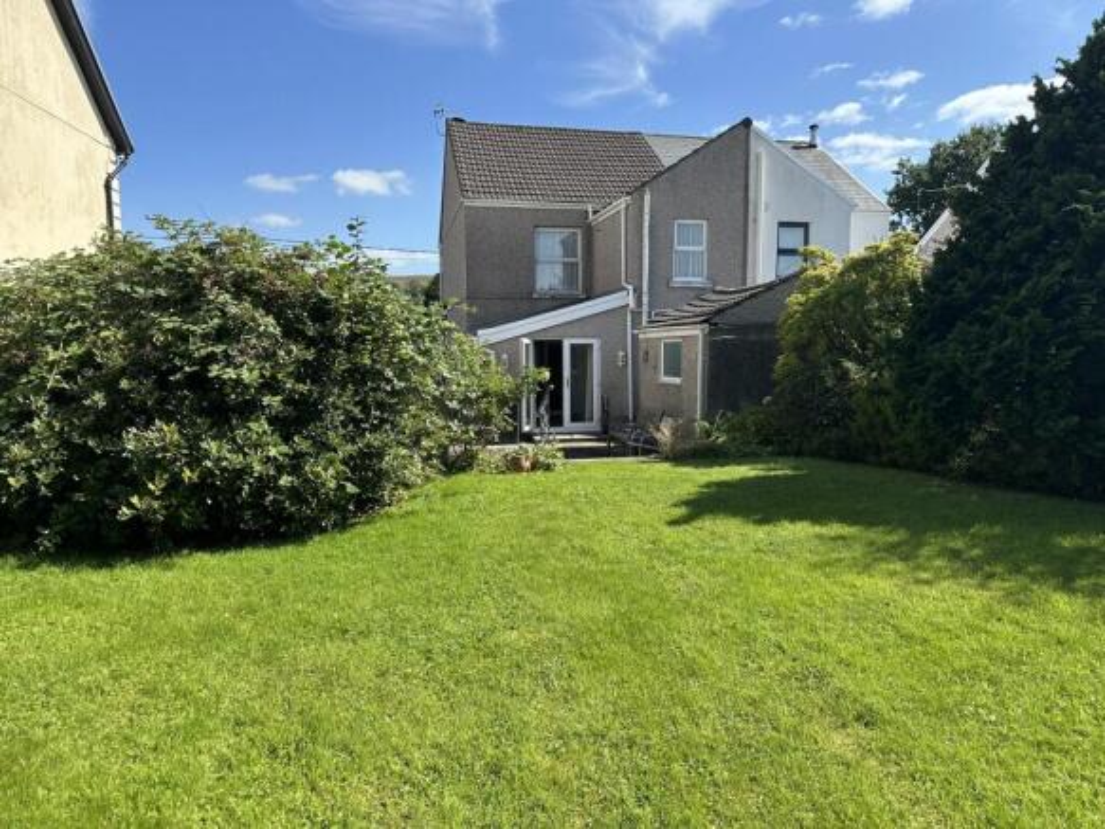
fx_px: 766
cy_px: 414
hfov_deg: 71.6
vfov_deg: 56.8
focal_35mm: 24
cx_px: 552
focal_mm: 6.86
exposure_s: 1/2591
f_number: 1.78
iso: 80
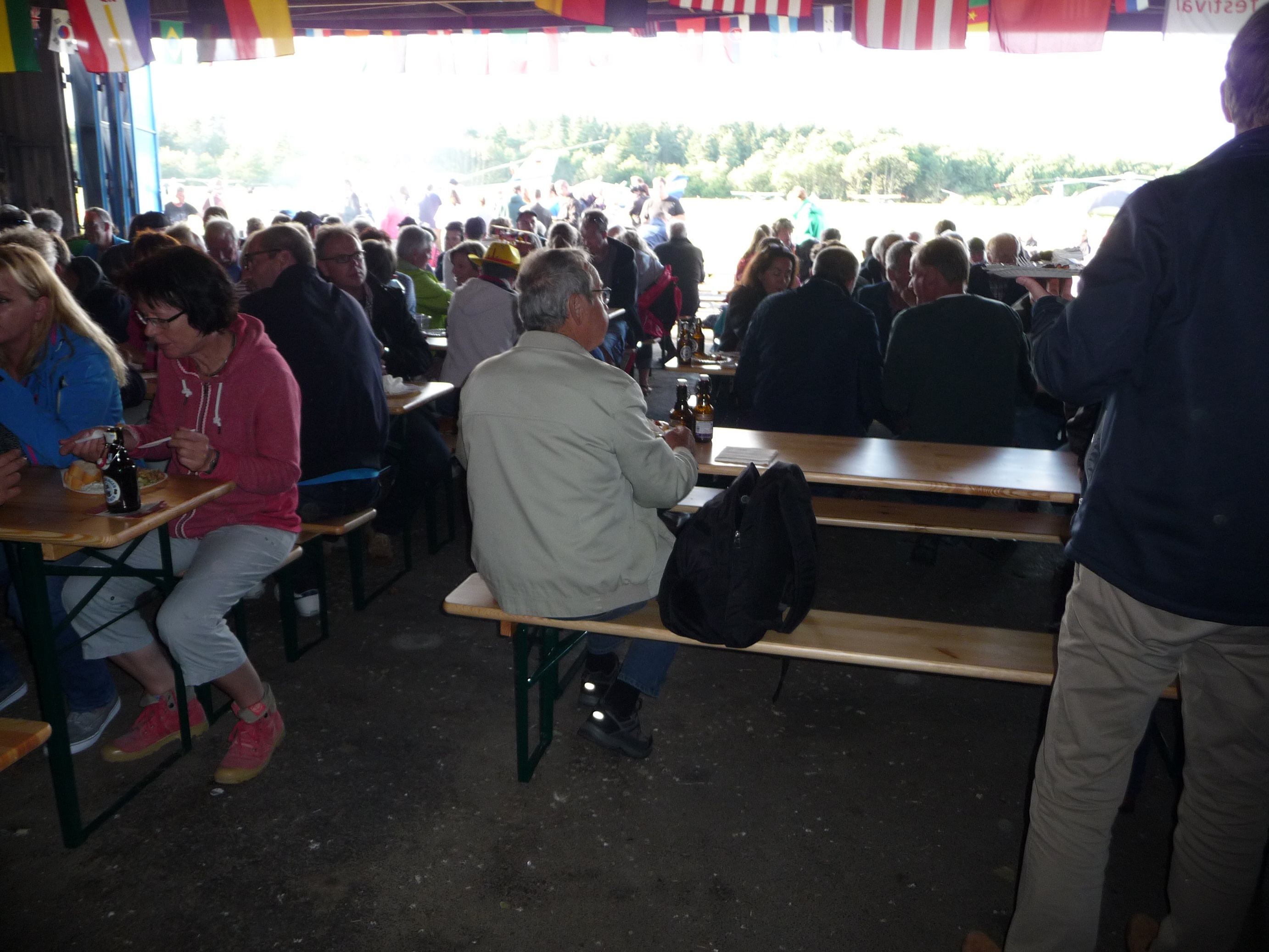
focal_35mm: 28
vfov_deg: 49.7
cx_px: 634
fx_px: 1027
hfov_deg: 63.4
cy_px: 476
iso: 125
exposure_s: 1/30
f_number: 3.3
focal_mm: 4.7
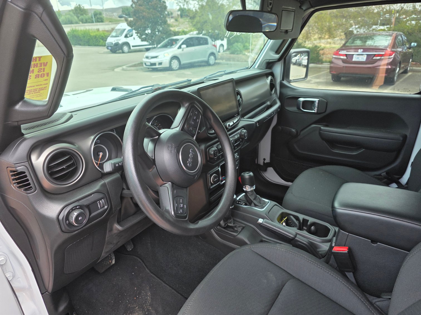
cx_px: 210
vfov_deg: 58.9
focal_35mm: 23
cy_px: 158
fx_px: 280
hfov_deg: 73.9
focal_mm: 6.3
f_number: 1.7
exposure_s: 1/180
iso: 40
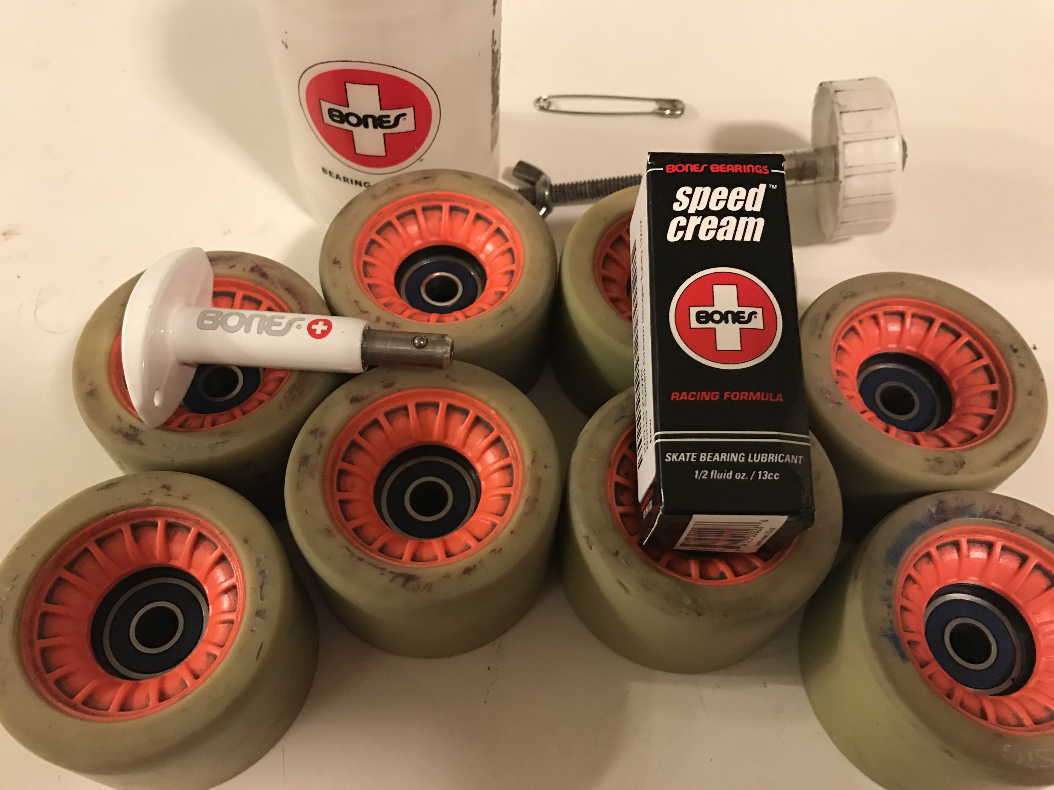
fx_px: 853
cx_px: 527
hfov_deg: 63.4
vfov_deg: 49.7
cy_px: 395
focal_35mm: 28
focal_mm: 3.99
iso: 100
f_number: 1.8
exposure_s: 1/15
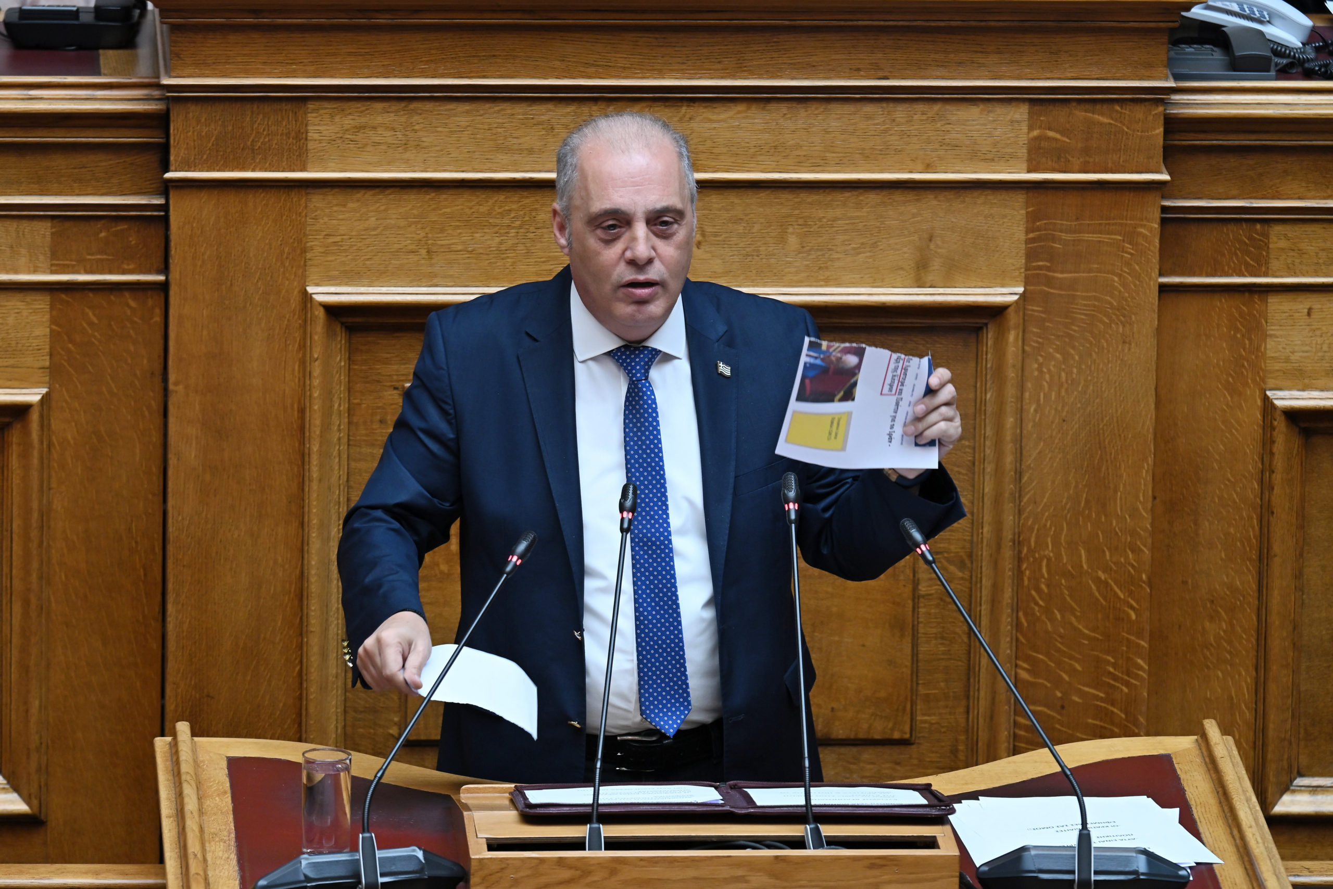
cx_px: 666
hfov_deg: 6.1
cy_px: 444
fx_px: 12589
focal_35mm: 340
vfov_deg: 4.0
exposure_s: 1/250
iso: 1800
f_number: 6
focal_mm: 340
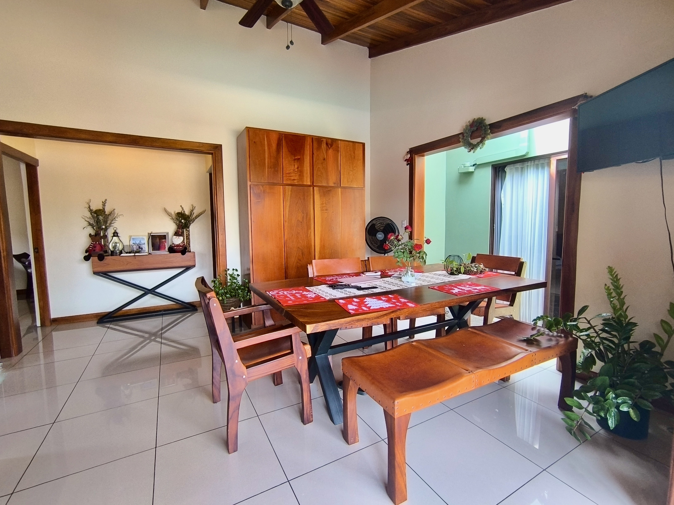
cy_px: 252
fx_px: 312
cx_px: 337
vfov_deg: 78.1
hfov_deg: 94.5
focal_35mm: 16
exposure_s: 1/50
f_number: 2.2
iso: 125
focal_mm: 1.65
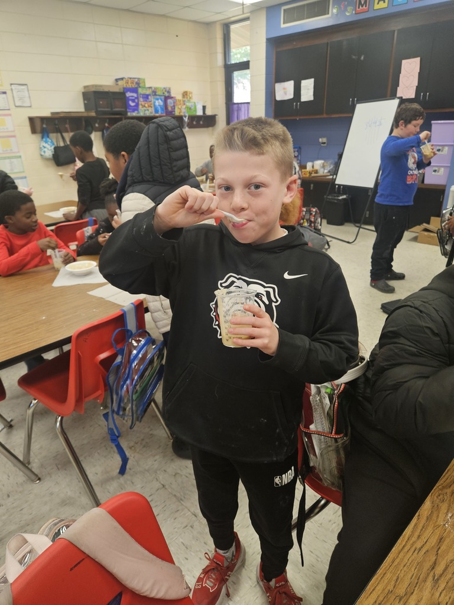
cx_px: 227
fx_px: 402
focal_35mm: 23
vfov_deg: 73.9
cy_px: 302
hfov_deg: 58.9
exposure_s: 1/52.5
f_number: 1.8
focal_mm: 5.4
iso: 80
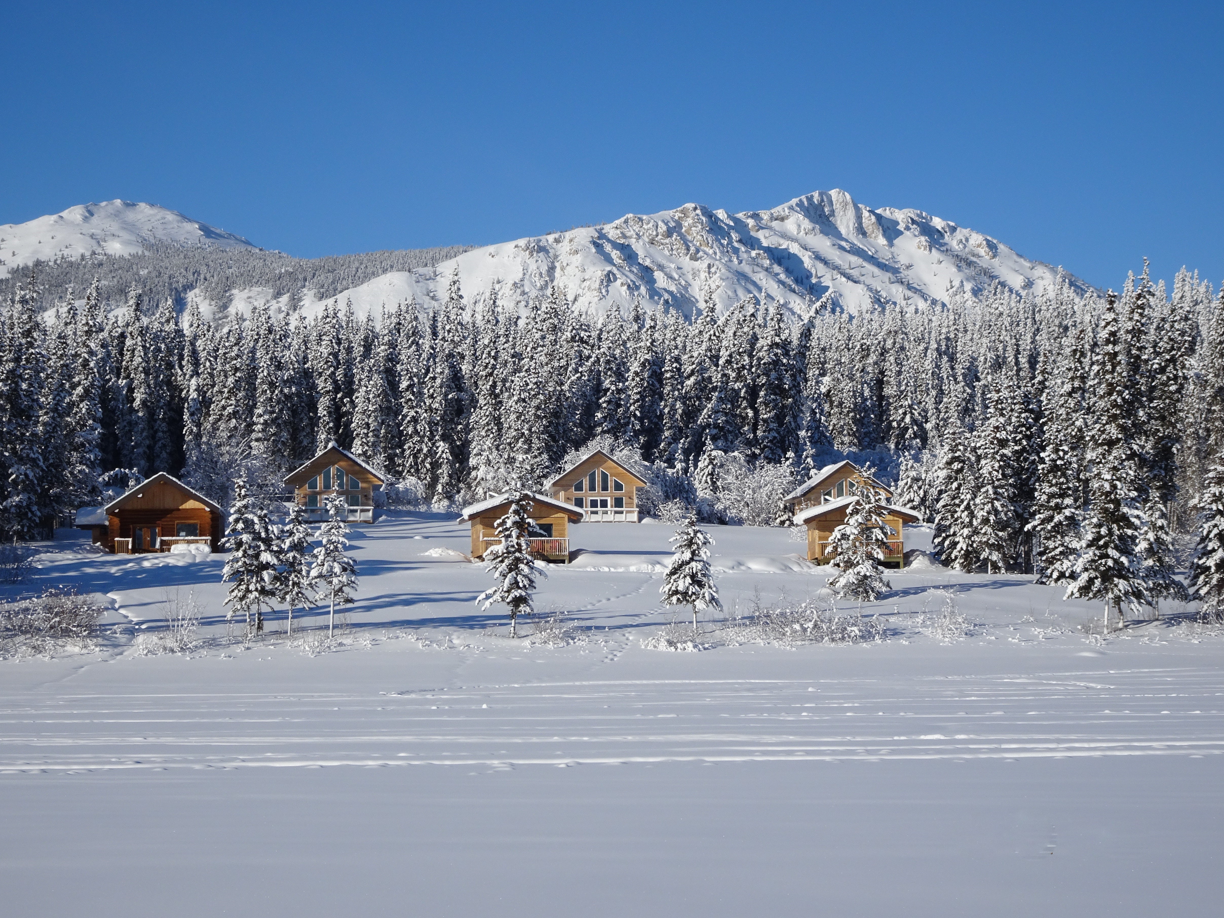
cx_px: 608
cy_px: 459
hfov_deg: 25.7
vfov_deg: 19.4
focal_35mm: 76
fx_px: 2687
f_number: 5
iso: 80
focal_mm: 12.87
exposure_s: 1/1000
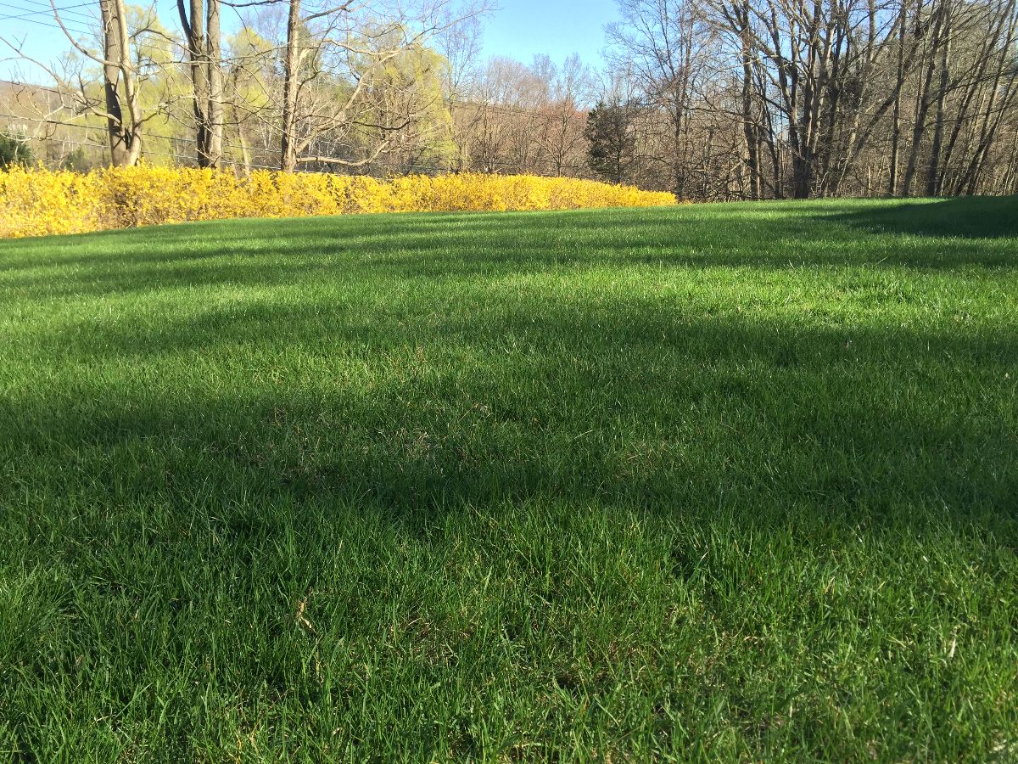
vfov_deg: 48.2
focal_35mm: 29
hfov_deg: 61.7
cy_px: 382
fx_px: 853
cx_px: 509
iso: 32
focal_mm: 4.15
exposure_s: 1/494
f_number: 2.2
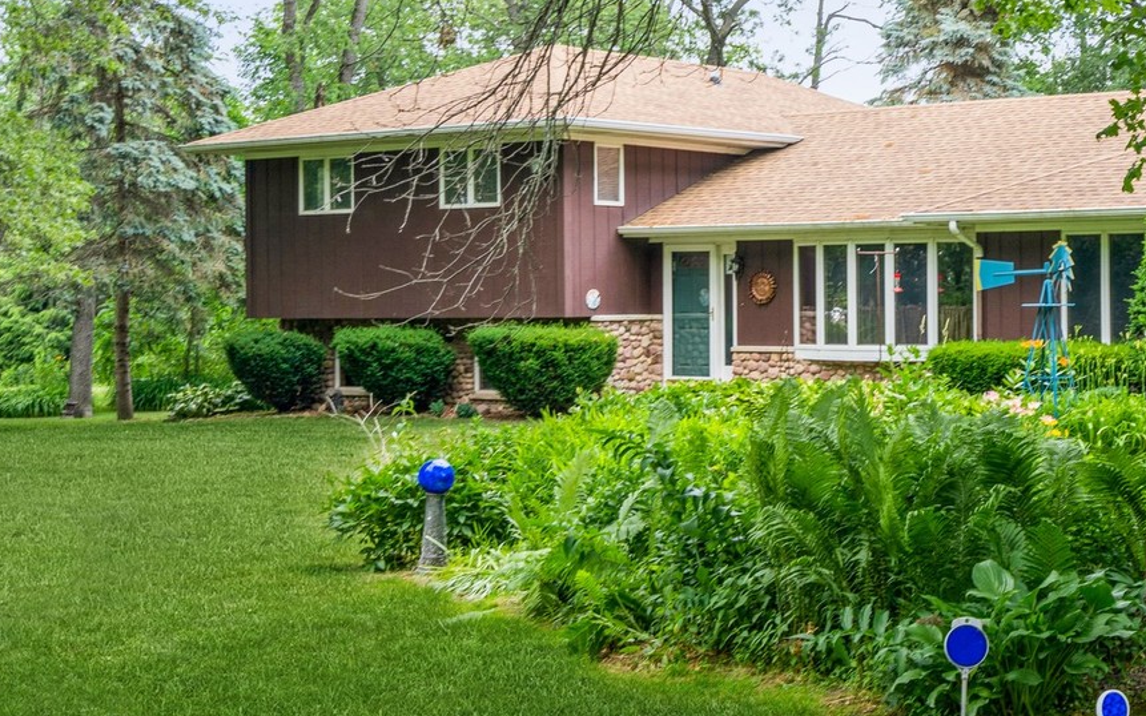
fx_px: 2155
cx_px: 972
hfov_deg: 28.9
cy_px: 264
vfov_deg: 18.8
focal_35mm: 69
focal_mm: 24
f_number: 9
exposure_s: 1/30
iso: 100
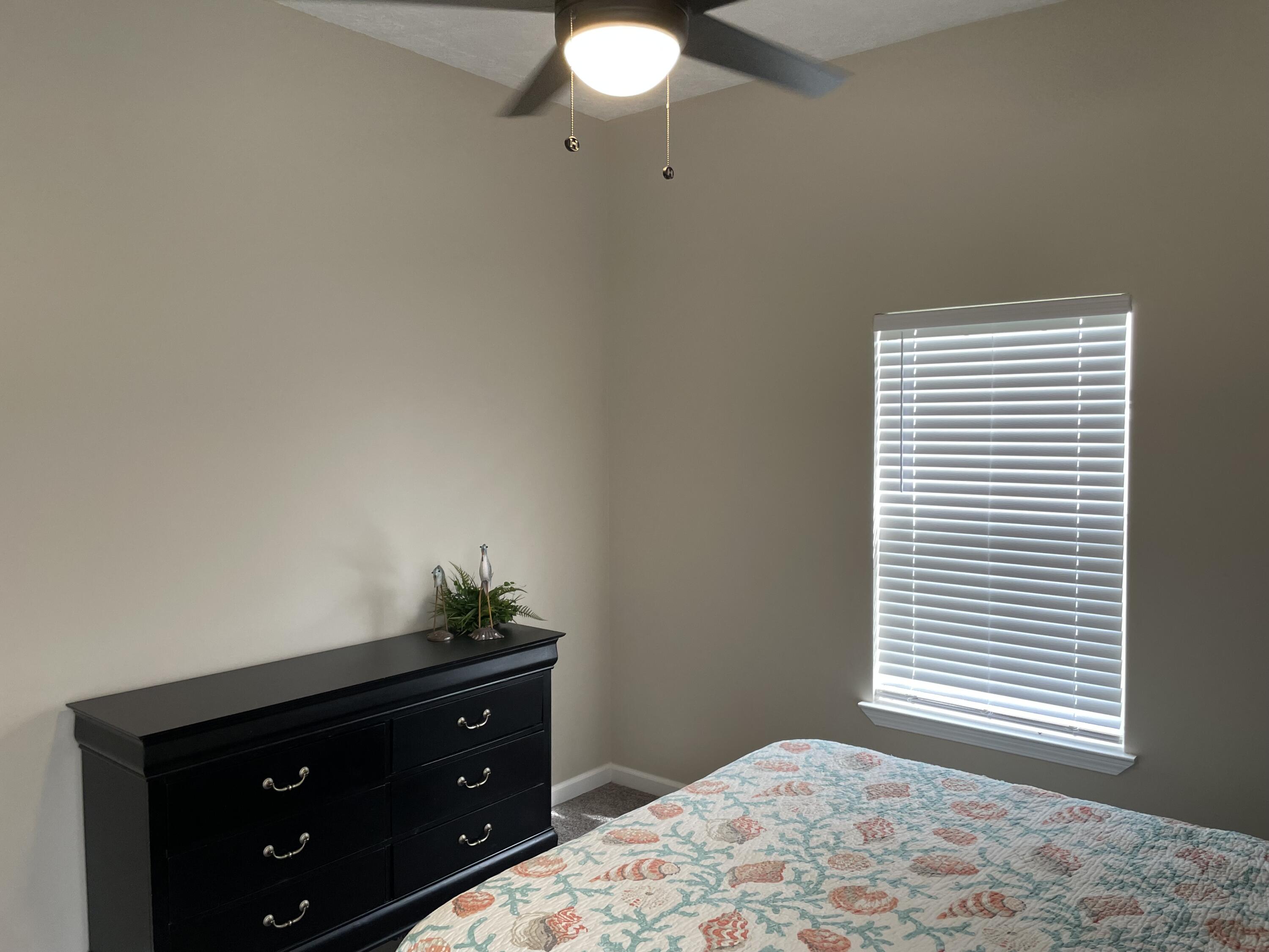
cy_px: 476
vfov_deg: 53.1
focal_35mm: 26
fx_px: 953
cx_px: 634
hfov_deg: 67.3
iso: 125
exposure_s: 1/120
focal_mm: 4.2
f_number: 1.6
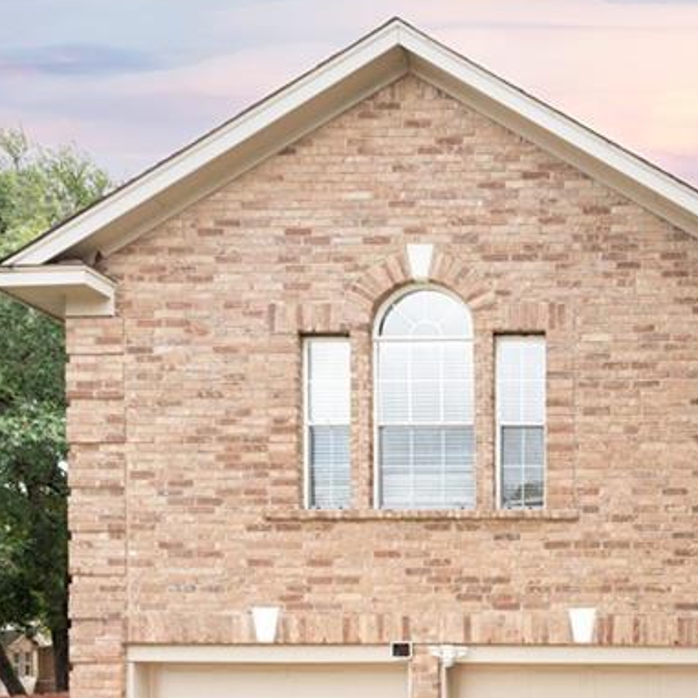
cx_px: 696
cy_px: 548
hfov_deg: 43.8
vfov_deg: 48.5
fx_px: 730
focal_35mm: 32
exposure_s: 1/250
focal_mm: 14
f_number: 5
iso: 100
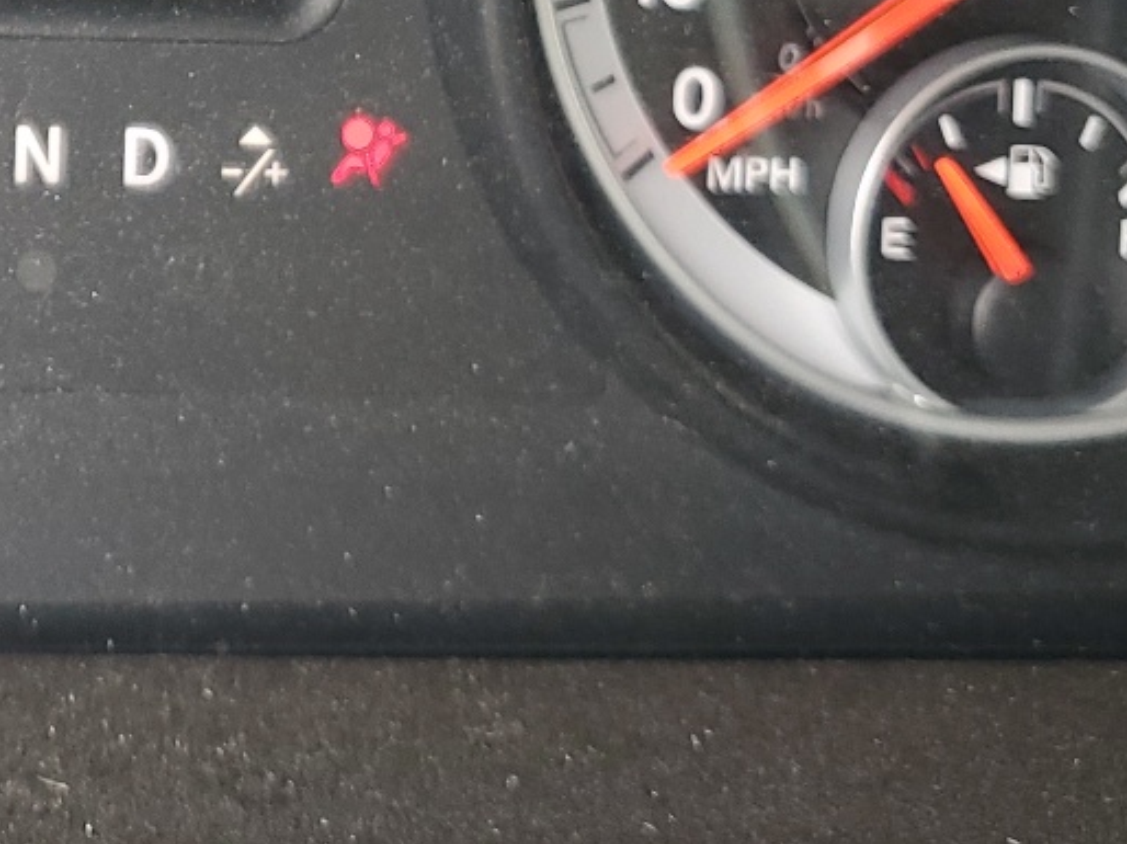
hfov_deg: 22.9
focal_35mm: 81
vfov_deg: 17.2
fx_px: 2636
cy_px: -224
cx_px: -57
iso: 69
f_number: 1.5
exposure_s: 1/120
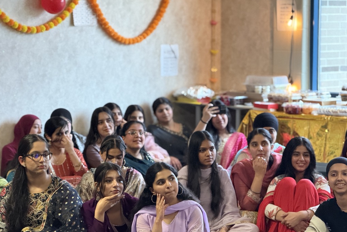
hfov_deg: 16.3
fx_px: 1214
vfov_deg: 10.9
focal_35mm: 126
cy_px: 125
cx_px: 174
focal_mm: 15.66
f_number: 2.8
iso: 1250
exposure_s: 1/40
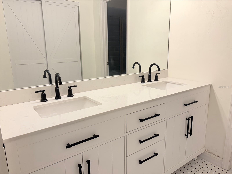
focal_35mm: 26
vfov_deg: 53.1
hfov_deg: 67.3
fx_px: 174
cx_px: 116
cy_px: 87
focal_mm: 5.96
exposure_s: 1/120
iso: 80
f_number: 1.6
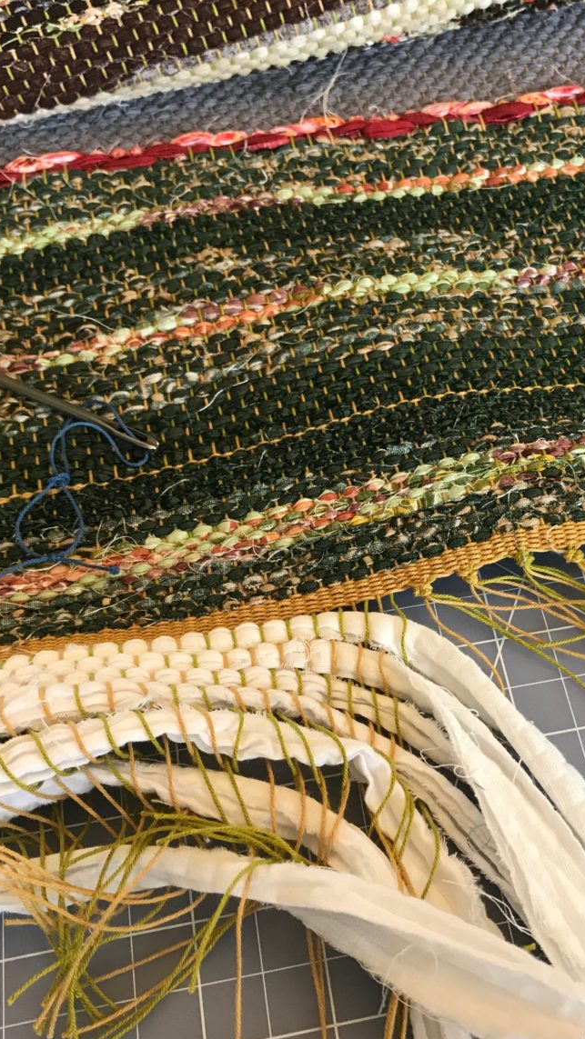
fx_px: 1131
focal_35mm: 41
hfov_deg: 28.6
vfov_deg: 49.4
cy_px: 523
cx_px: 441
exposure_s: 1/20
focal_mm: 3.99
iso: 40
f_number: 1.8
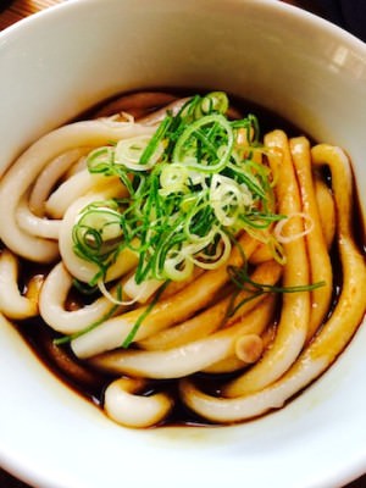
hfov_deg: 46.8
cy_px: 244
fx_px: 423
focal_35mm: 30
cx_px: 183
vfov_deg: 60.0
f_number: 2.2
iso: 50
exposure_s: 1/30
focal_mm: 4.12
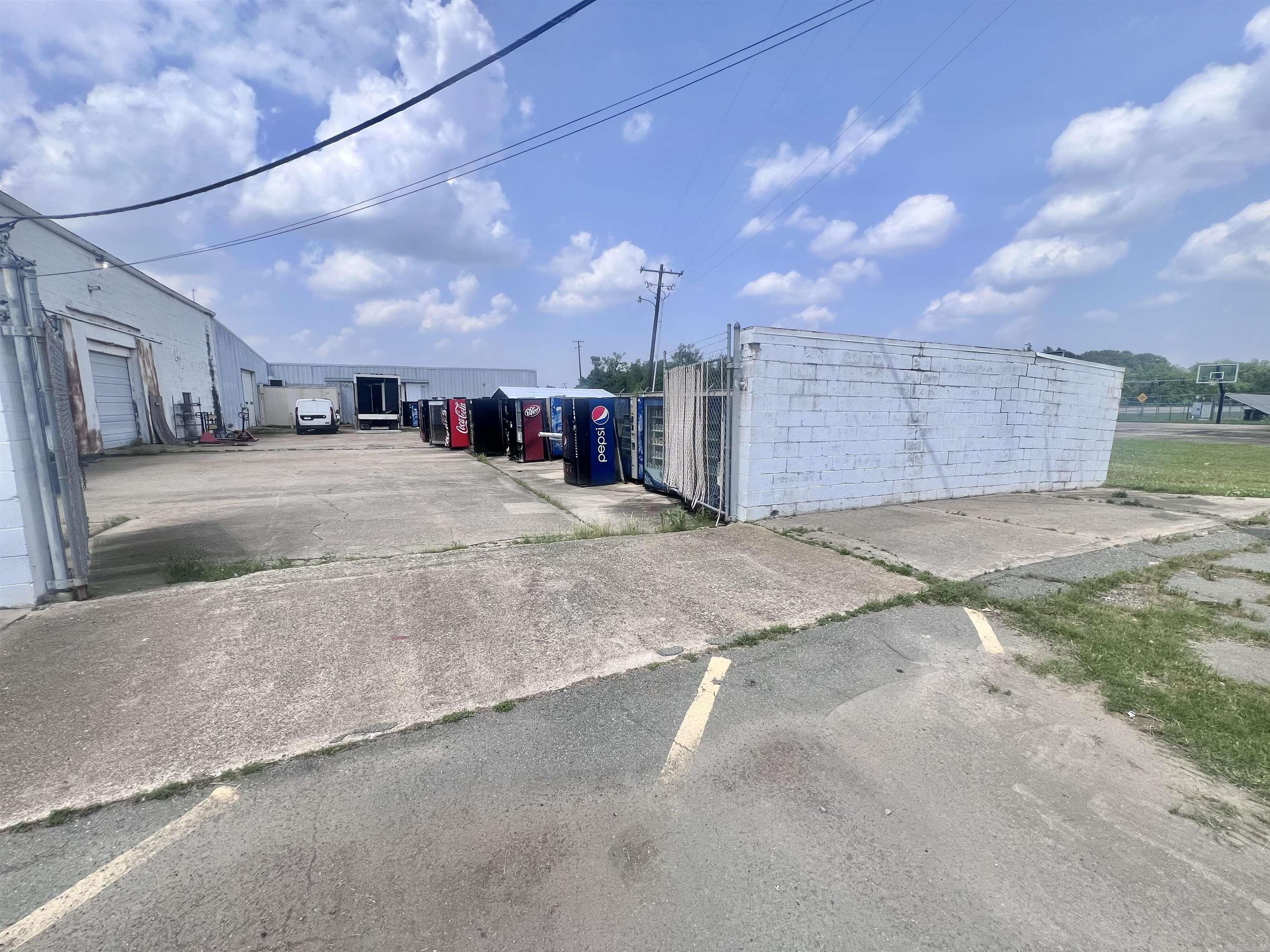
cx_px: 635
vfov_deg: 89.9
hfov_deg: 106.2
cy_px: 476
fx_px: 477
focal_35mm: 13
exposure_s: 1/1980
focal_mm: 1.57
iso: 32
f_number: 1.8
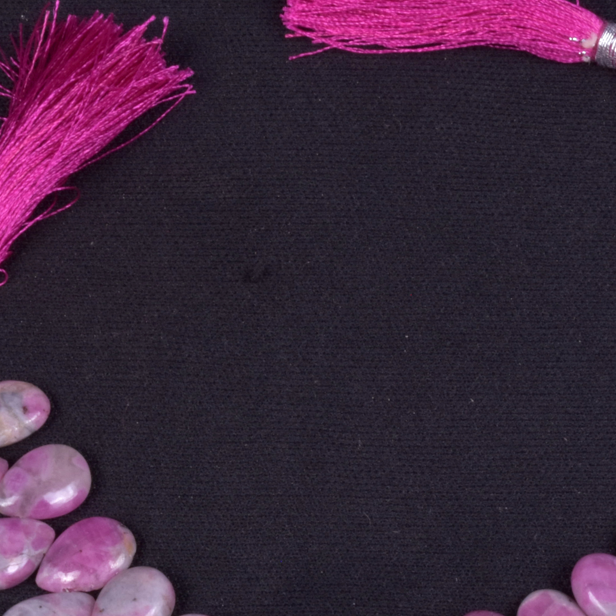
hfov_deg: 11.0
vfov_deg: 11.0
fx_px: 3181
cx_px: 416
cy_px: 426
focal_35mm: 158
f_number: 32
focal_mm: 50
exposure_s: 1/125
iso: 200
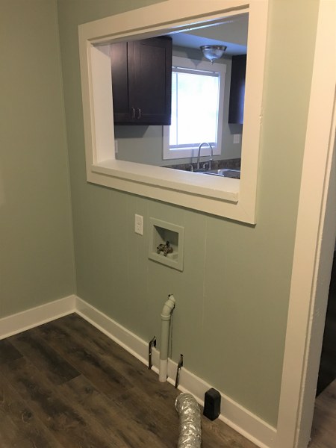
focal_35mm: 29
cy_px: 224
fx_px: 375
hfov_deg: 48.2
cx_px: 168
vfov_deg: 61.7
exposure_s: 1/15
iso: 100
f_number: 2.2
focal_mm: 4.15
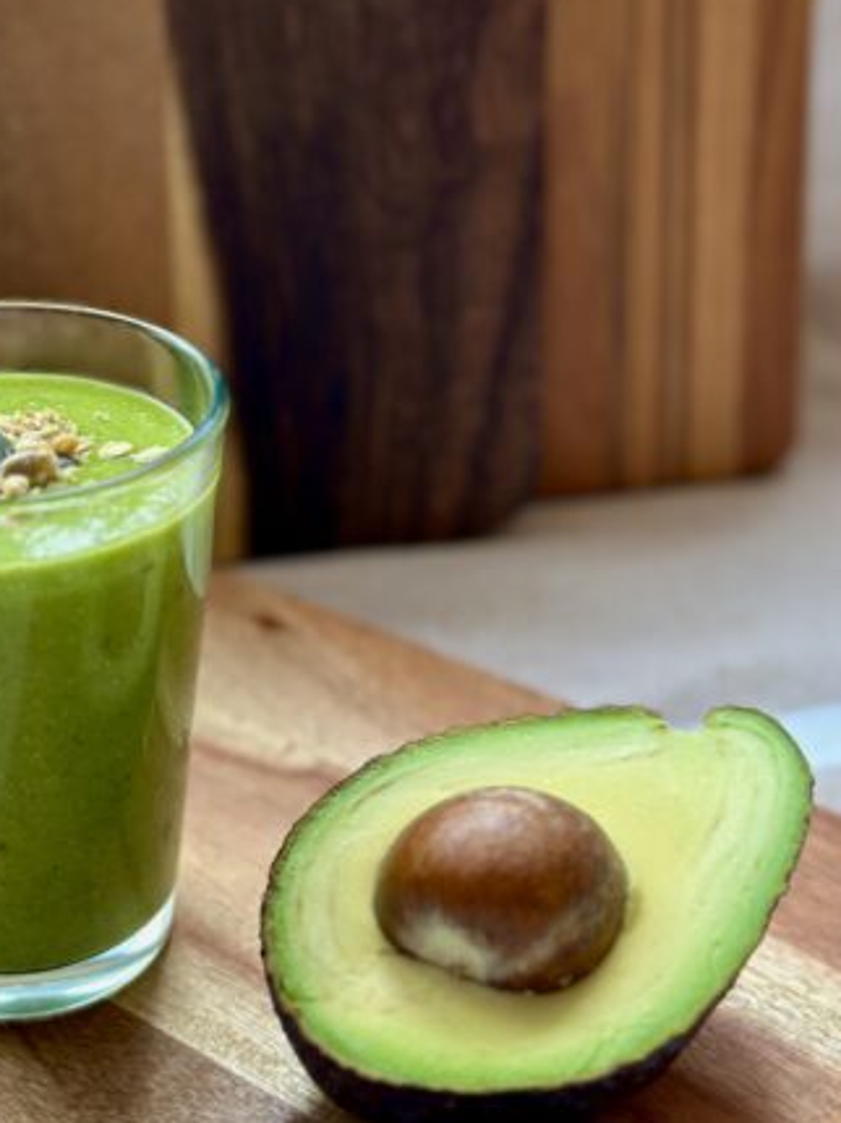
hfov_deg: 21.8
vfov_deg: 29.0
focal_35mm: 67
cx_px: 300
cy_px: 601
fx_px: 2173
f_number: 1.78
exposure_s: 1/88
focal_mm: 6.86
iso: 125
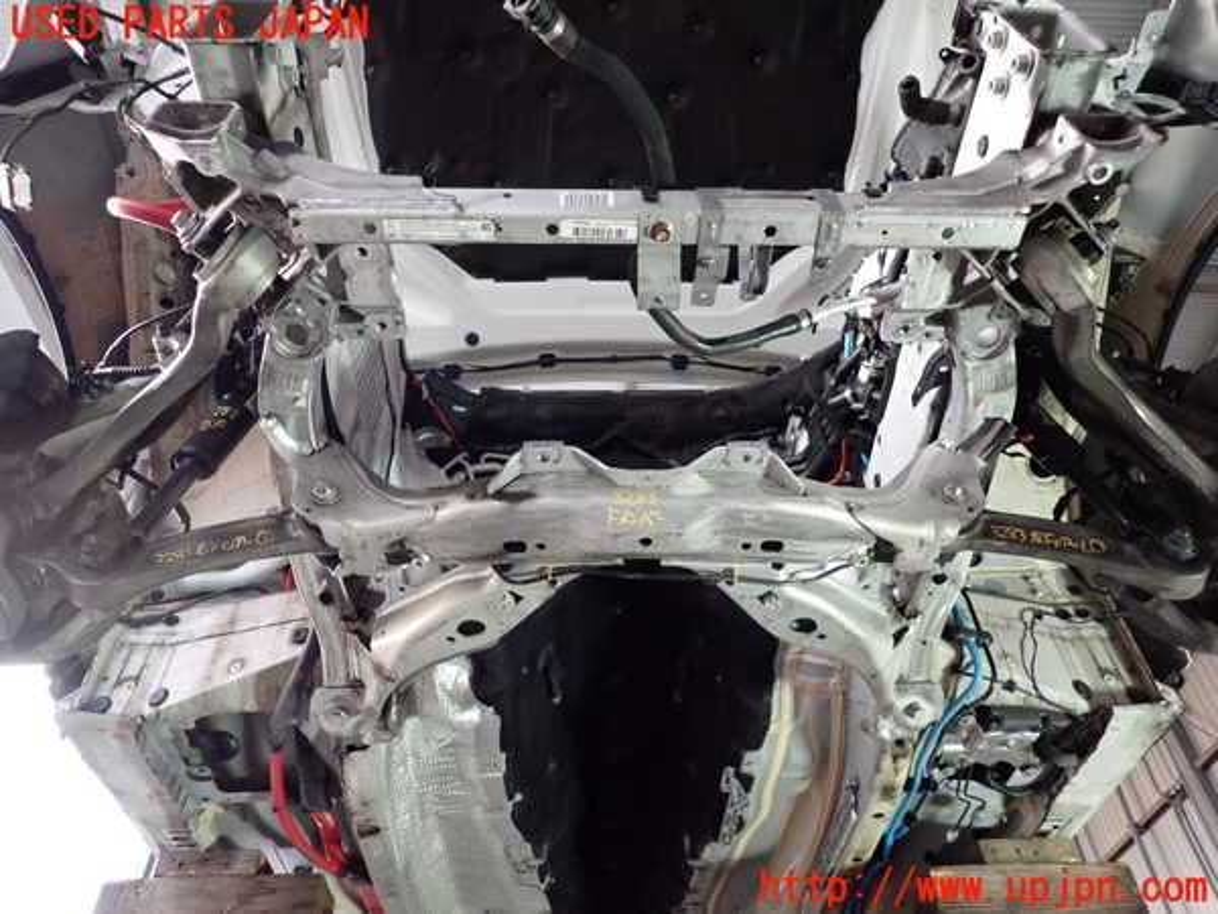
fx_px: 880
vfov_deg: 54.9
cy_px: 457
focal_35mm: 25
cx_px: 609
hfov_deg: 69.4
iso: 1000
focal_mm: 4.5
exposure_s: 1/125
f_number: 2
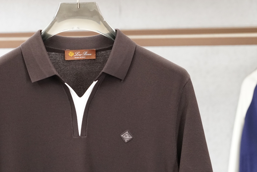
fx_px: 934
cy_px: 100
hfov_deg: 15.6
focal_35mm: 131
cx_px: 79
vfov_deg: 10.5
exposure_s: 1/60
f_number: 4
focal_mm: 57
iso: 1600
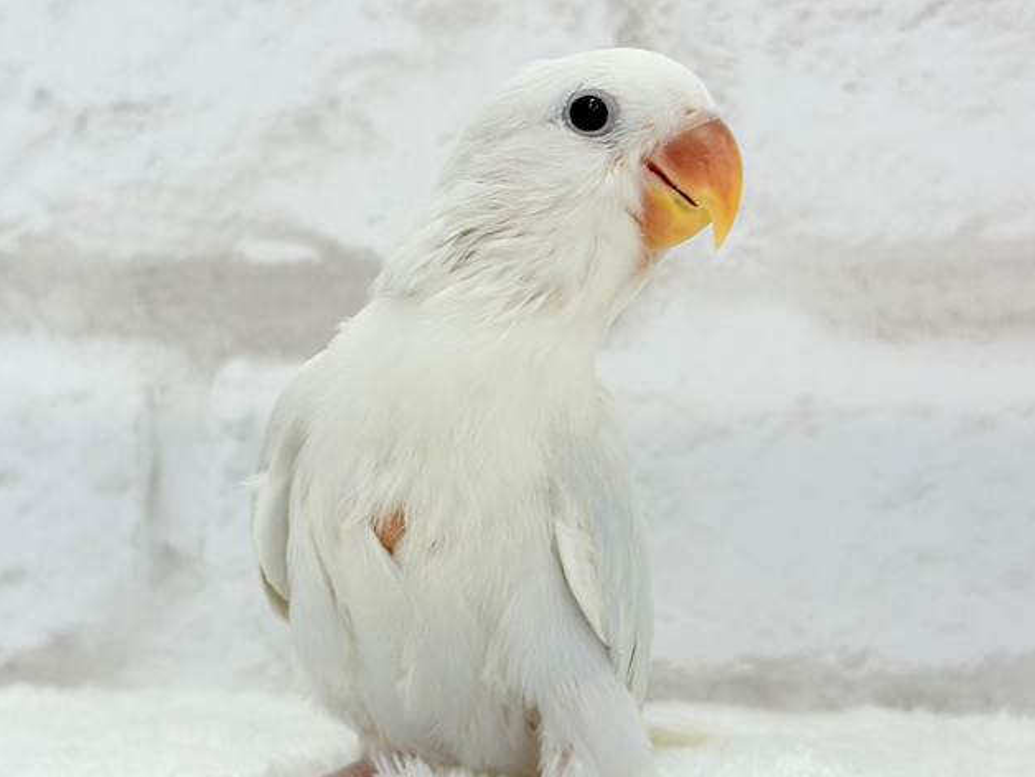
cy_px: 394
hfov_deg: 36.2
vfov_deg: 27.5
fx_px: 1585
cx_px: 522
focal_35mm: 53
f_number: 1.6
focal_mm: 5.96
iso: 32
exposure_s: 1/50
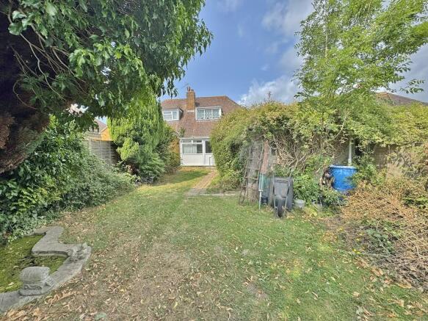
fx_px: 173
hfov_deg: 102.1
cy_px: 160
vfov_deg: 85.7
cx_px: 214
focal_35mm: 14
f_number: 2.2
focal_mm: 2.22
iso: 50
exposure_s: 1/831
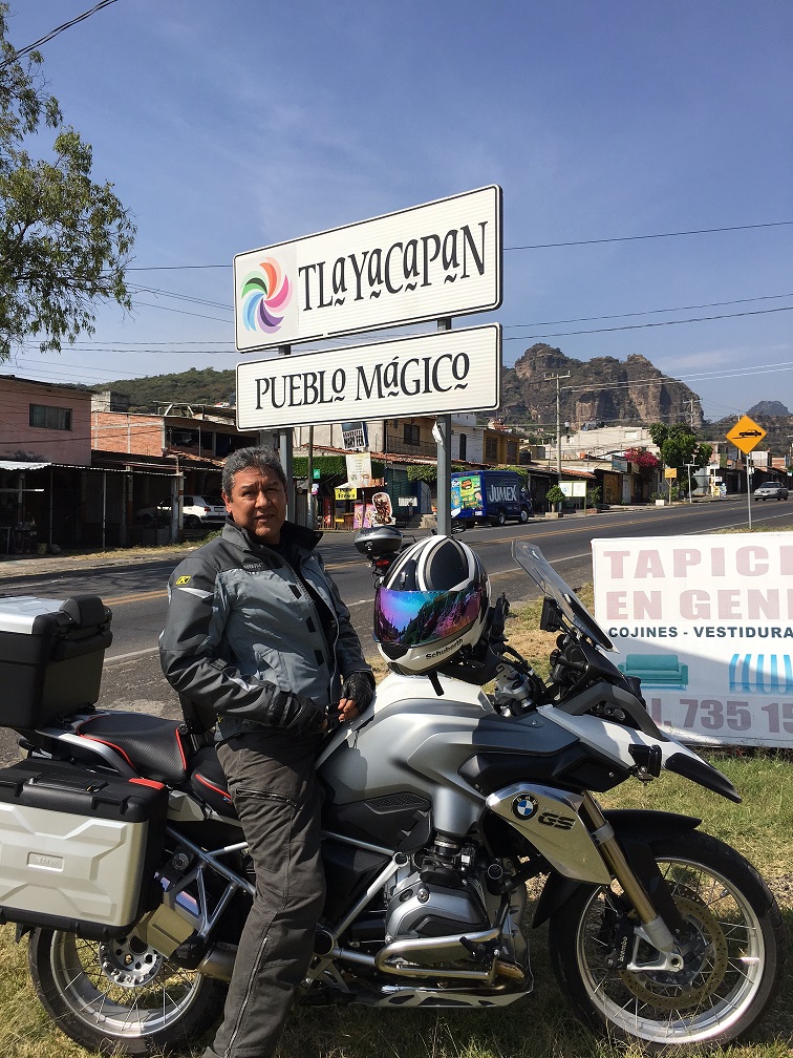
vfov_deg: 61.7
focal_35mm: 29
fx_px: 886
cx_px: 396
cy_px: 529
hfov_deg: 48.2
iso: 25
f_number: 2.2
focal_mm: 4.15
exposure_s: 1/2404
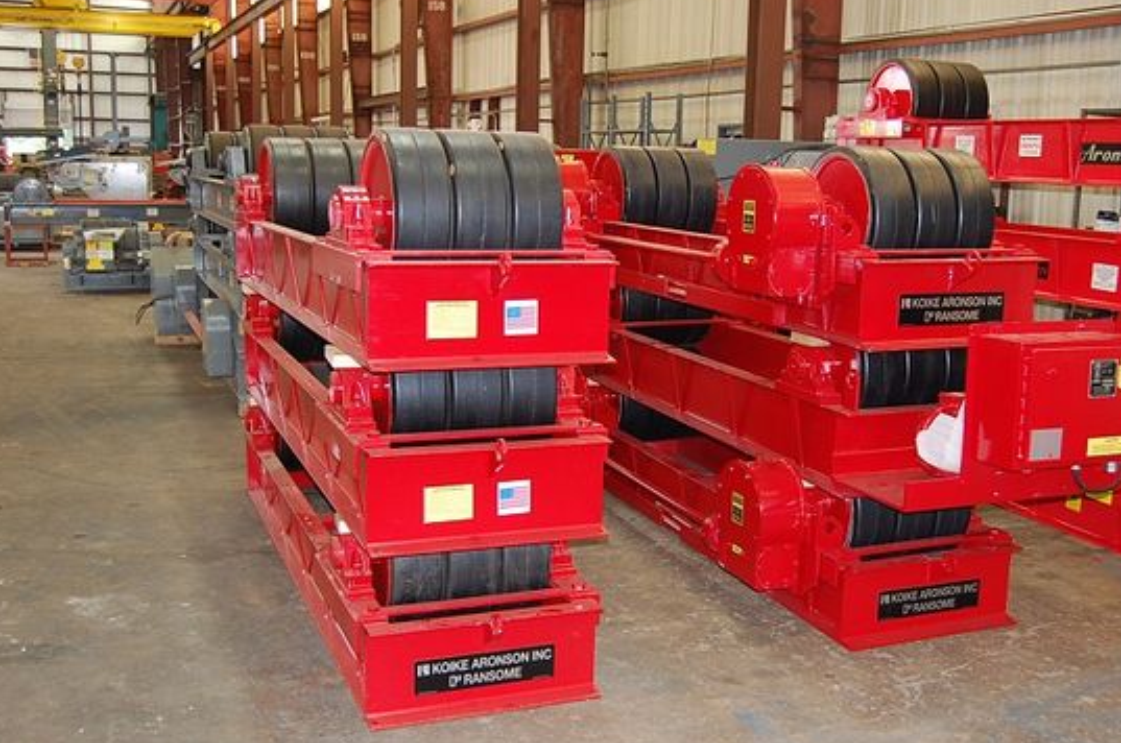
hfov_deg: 50.1
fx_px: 1199
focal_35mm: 39
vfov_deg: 34.4
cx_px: 612
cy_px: 382
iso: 500
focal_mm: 23
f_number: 3.8
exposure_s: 1/60
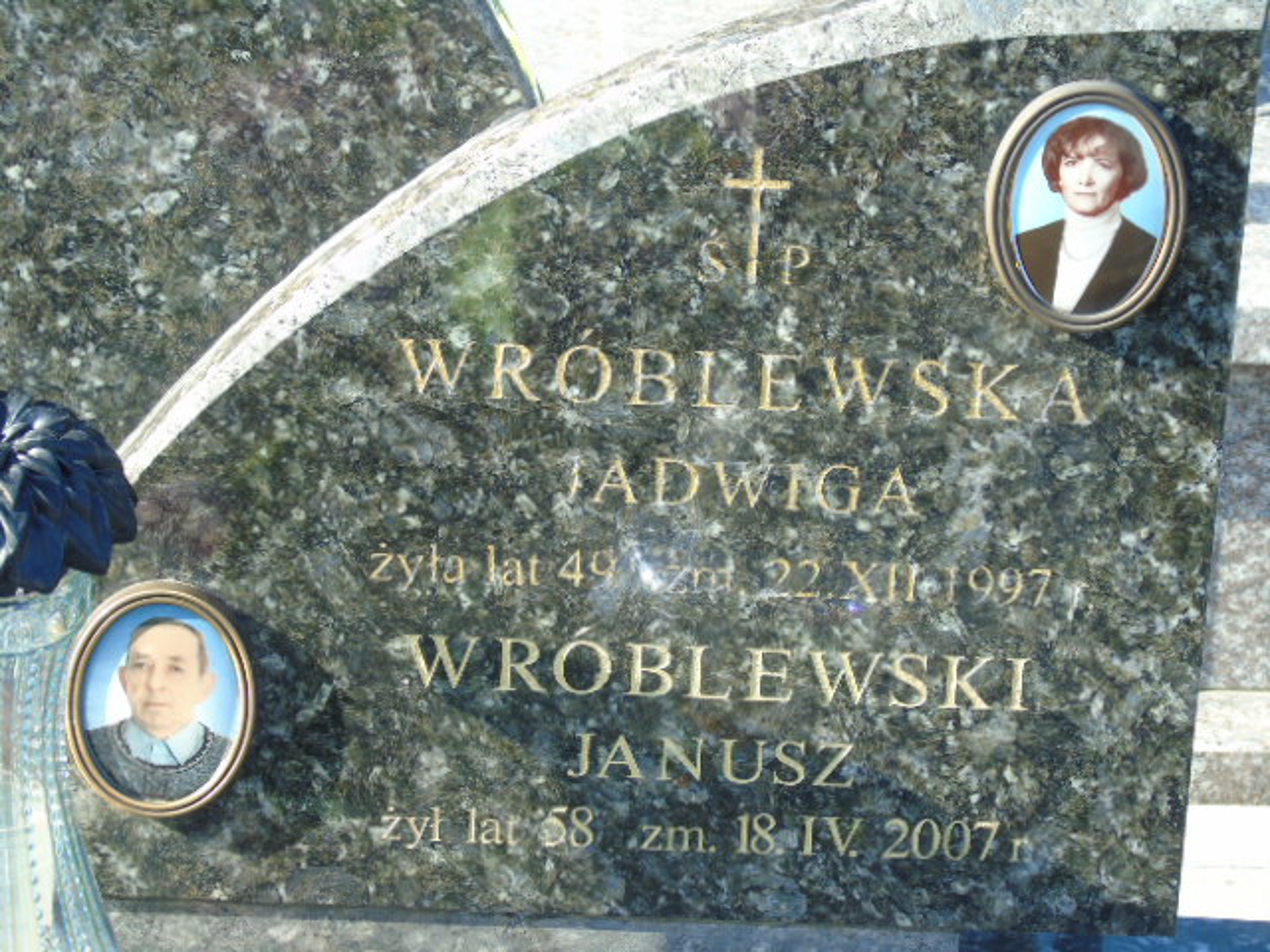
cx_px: 635
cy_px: 476
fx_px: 4549
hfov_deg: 15.9
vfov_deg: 12.0
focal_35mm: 124
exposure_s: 1/100
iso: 80
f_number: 4.6
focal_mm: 22
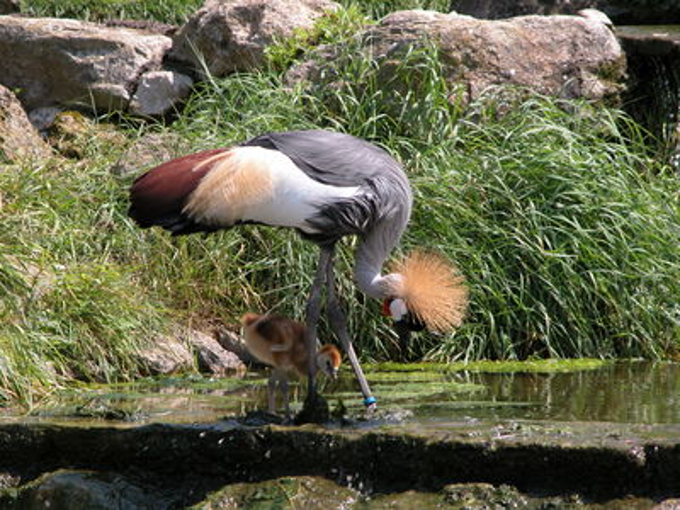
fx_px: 5500
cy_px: 255
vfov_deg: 5.3
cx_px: 340
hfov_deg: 7.1
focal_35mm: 280
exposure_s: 1/273
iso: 100
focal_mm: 71.2
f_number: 5.3
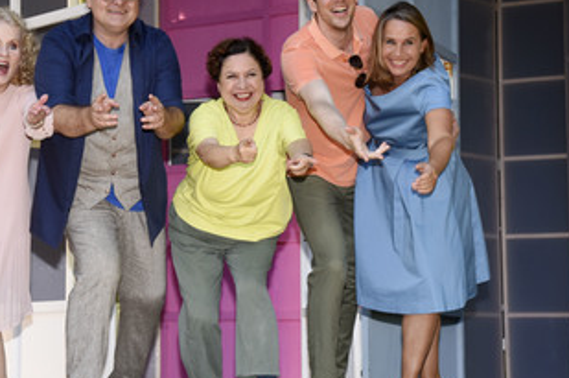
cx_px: 168
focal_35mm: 95
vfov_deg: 14.3
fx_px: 1499
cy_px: 164
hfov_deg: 21.4
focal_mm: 65
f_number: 8
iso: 1250
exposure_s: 1/160
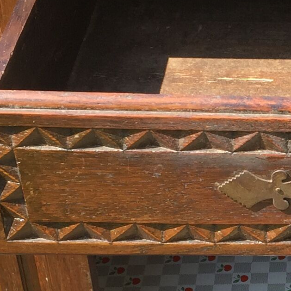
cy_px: 257
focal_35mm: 133
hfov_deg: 12.5
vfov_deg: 13.0
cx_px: 440
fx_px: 1265
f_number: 2.2
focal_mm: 4.15
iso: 32
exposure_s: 1/425
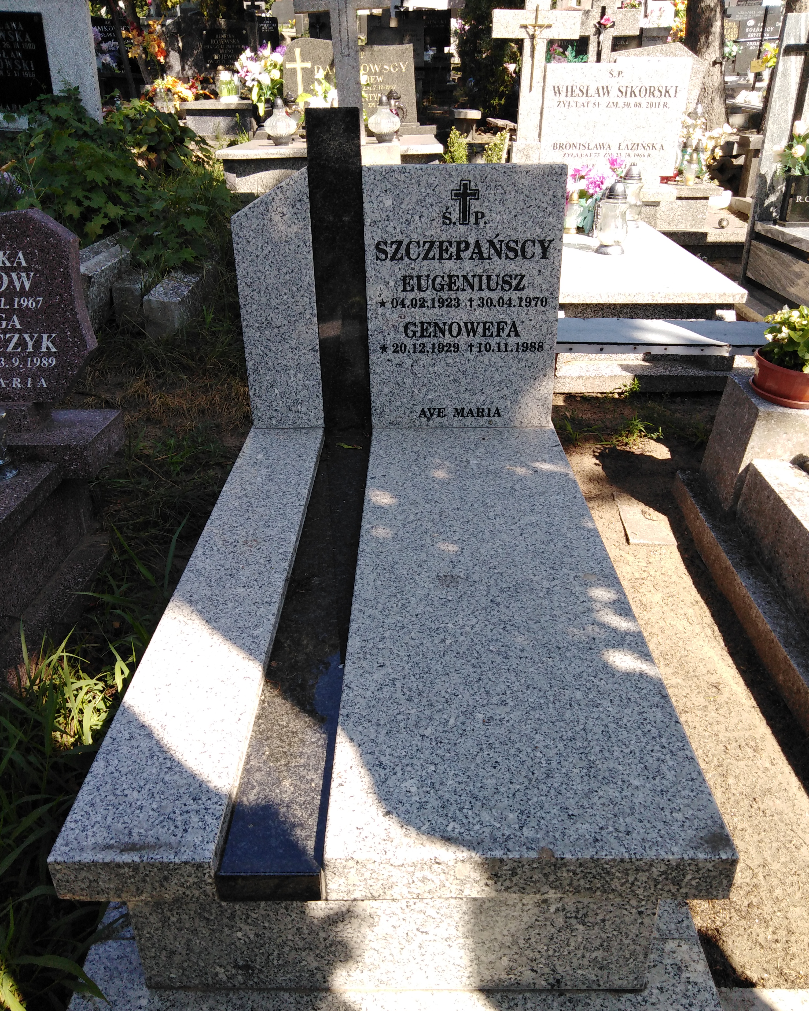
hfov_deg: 51.5
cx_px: 403
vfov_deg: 62.2
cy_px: 534
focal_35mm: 28
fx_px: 838
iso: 100
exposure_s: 1/333
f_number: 2.2
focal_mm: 3.46
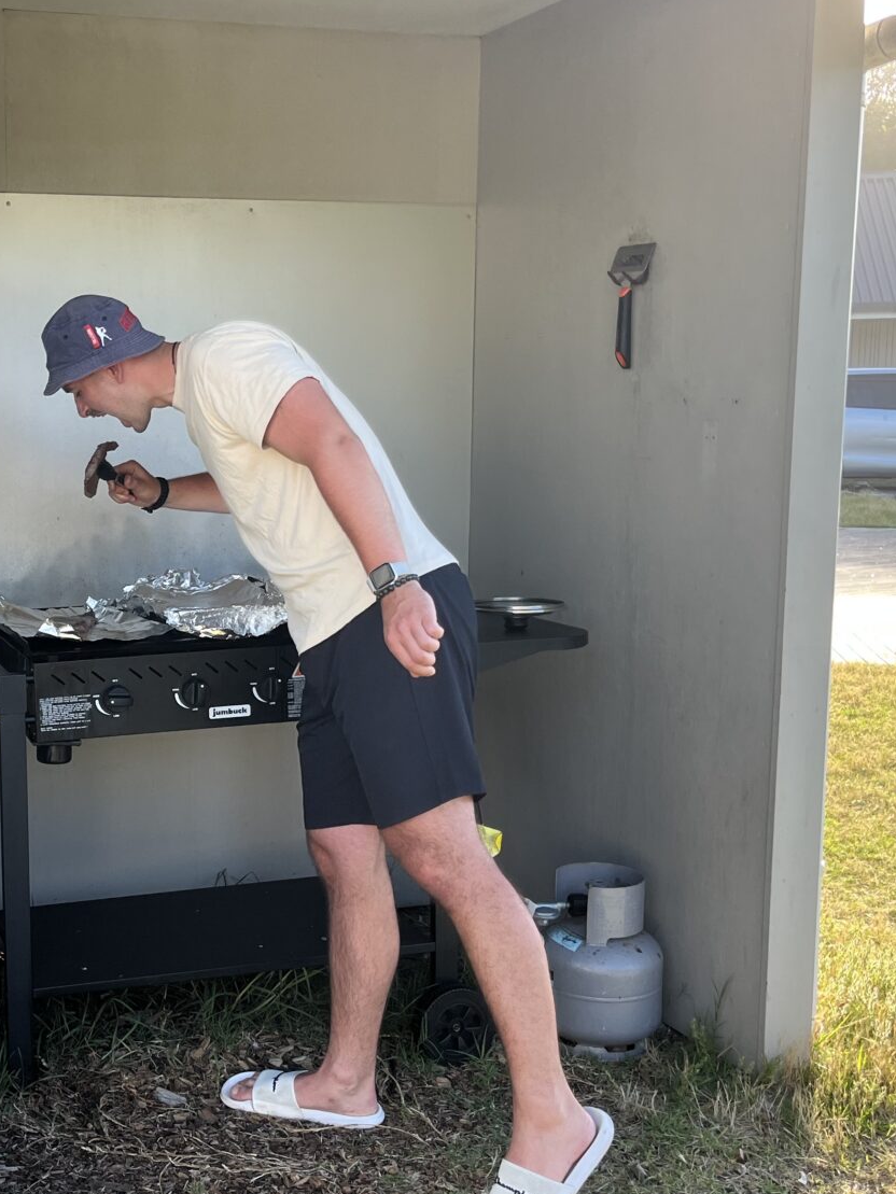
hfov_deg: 30.9
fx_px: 1553
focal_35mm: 45
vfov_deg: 42.1
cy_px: 624
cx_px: 108
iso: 50
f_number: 1.6
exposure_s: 1/425
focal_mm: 5.1
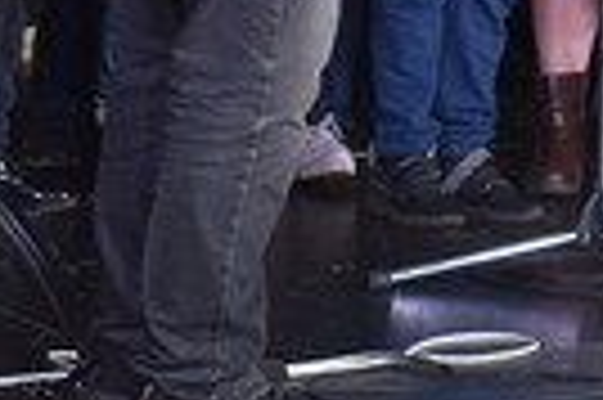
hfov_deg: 8.8
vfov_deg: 5.7
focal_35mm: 234
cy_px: -344
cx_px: 360
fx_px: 3915
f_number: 4.8
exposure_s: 1/125
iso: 1000
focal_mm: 36
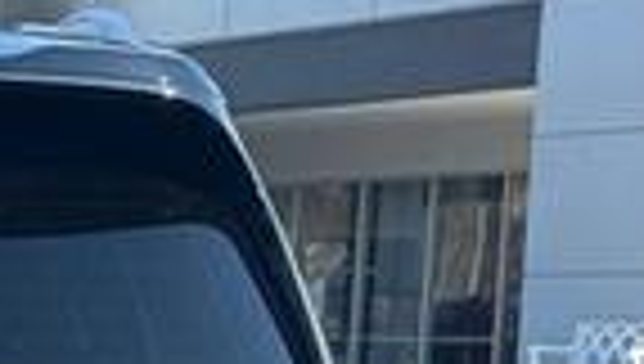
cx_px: -392
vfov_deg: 6.5
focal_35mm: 184
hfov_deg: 11.1
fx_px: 3147
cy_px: 697
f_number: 1.78
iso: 64
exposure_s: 1/1395
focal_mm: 6.76
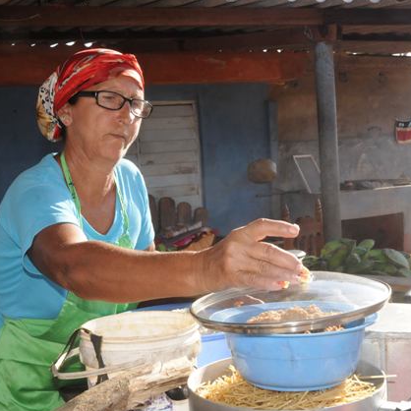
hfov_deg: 32.3
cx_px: 168
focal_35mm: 53
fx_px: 707
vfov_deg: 32.4
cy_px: 207
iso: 800
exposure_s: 1/250
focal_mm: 27
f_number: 14
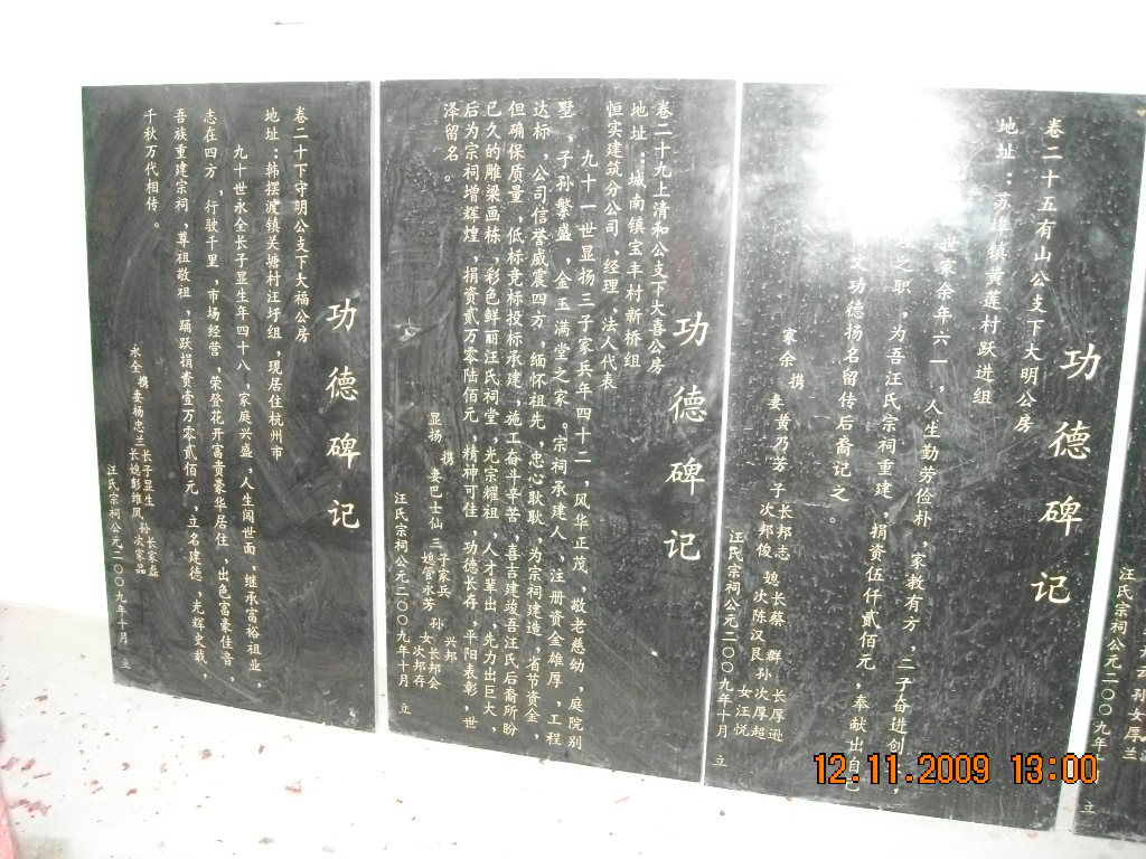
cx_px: 573
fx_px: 1159
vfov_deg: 40.7
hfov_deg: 52.6
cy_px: 430
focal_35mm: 35
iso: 835
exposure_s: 1/60
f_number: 2.8
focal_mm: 5.7
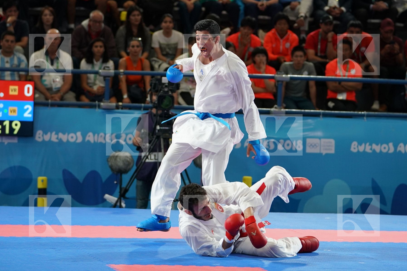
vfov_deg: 8.4
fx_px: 1843
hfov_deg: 12.6
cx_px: 204
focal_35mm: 163
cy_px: 135
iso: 1600
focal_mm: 108
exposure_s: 1/1000
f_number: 2.8
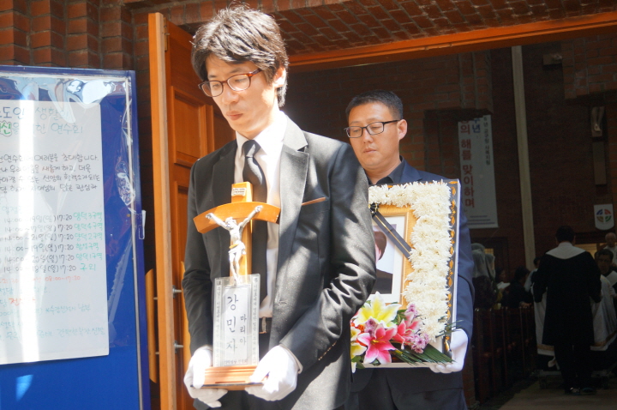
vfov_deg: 25.0
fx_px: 924
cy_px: 205
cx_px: 308
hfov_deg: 36.9
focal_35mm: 54
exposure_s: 1/160
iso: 400
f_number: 4.5
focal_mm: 36
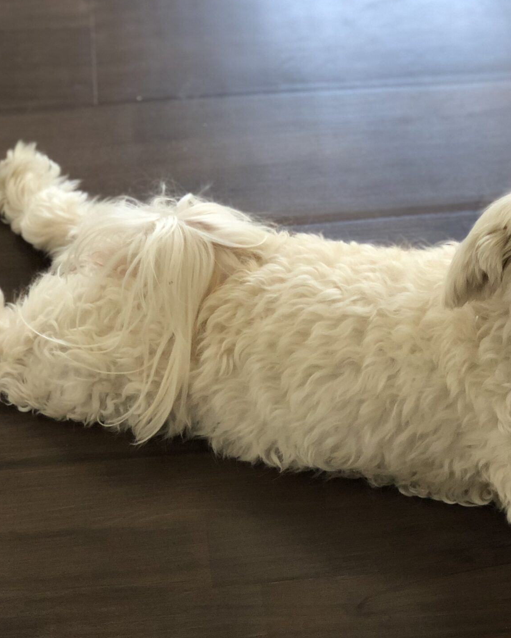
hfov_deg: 16.8
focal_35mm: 91
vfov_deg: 21.0
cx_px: 346
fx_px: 1721
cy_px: 330
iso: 100
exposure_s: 1/40
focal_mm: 6
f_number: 2.4
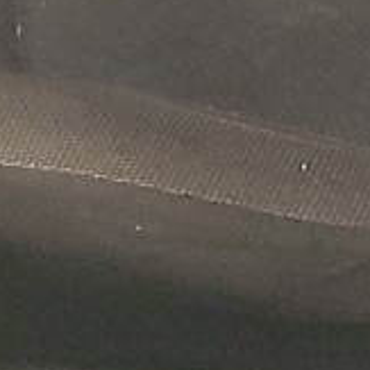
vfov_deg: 7.1
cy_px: -686
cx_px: -263
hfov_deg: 7.6
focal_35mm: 225
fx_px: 2721
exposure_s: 1/20
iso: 296
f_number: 1.5
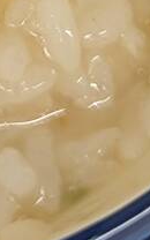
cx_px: -269
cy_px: -305
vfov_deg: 9.7
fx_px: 1282
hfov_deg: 6.2
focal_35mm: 196
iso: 19
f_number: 1.68
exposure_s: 1/183
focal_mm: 6.9
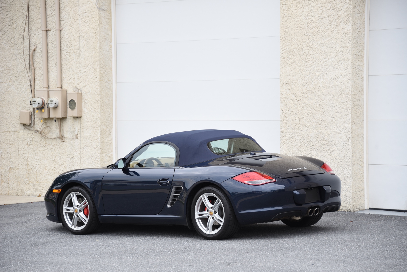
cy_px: 136
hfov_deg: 14.1
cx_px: 204
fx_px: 1640
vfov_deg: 9.5
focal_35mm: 145
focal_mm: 145
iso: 200
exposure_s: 1/320
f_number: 5.6
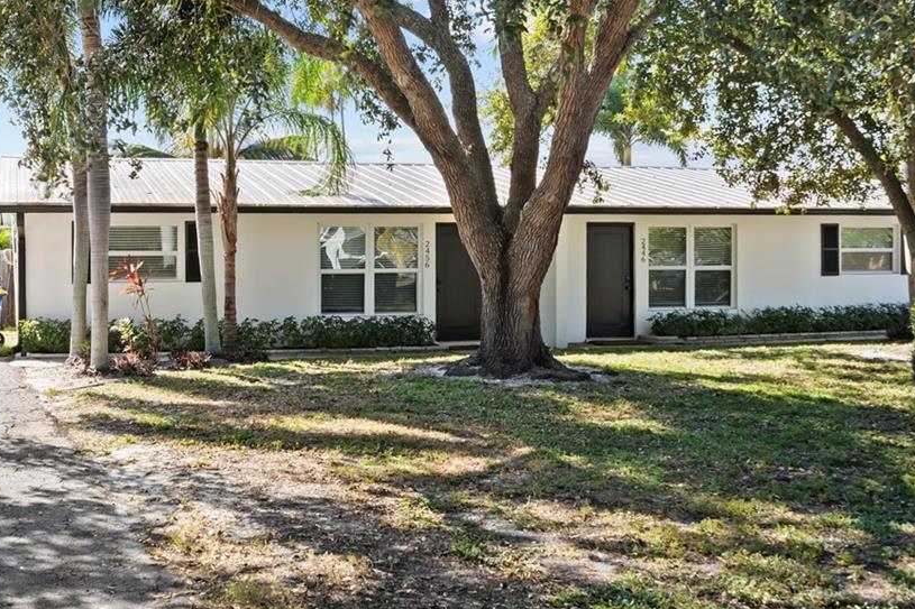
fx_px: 1118
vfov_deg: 30.5
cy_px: 275
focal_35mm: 44
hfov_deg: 44.1
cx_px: 342
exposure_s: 1/160
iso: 1600
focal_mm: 35
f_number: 10
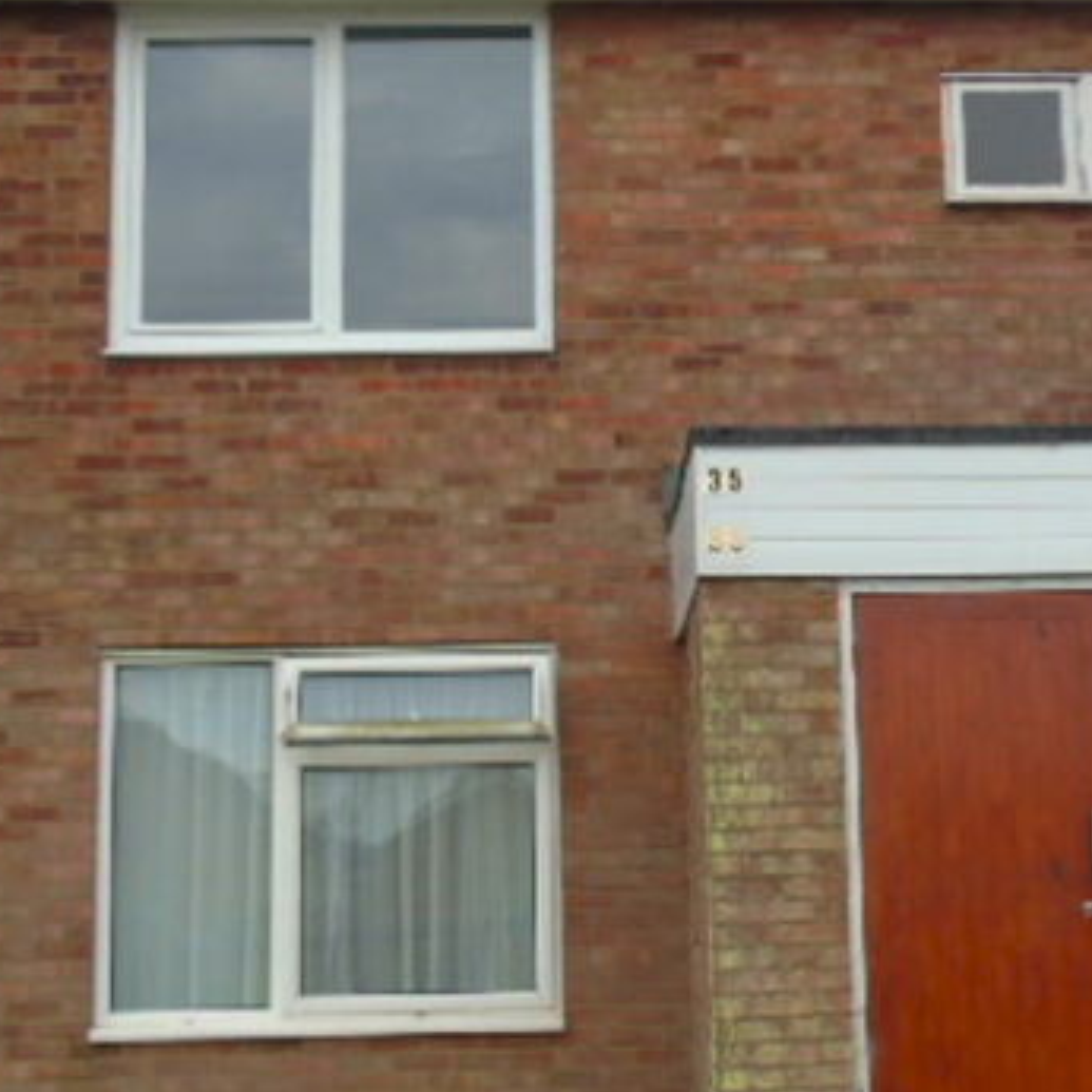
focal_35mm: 61
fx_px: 2177
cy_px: 565
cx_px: 706
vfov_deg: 28.2
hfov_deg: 28.0
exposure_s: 1/200
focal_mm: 6.1
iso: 80
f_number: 3.8
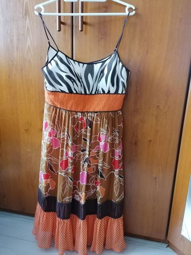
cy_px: 128
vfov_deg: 65.3
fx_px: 199
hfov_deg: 51.4
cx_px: 96
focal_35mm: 27
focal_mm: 4.75
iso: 800
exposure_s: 1/16.7
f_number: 1.8
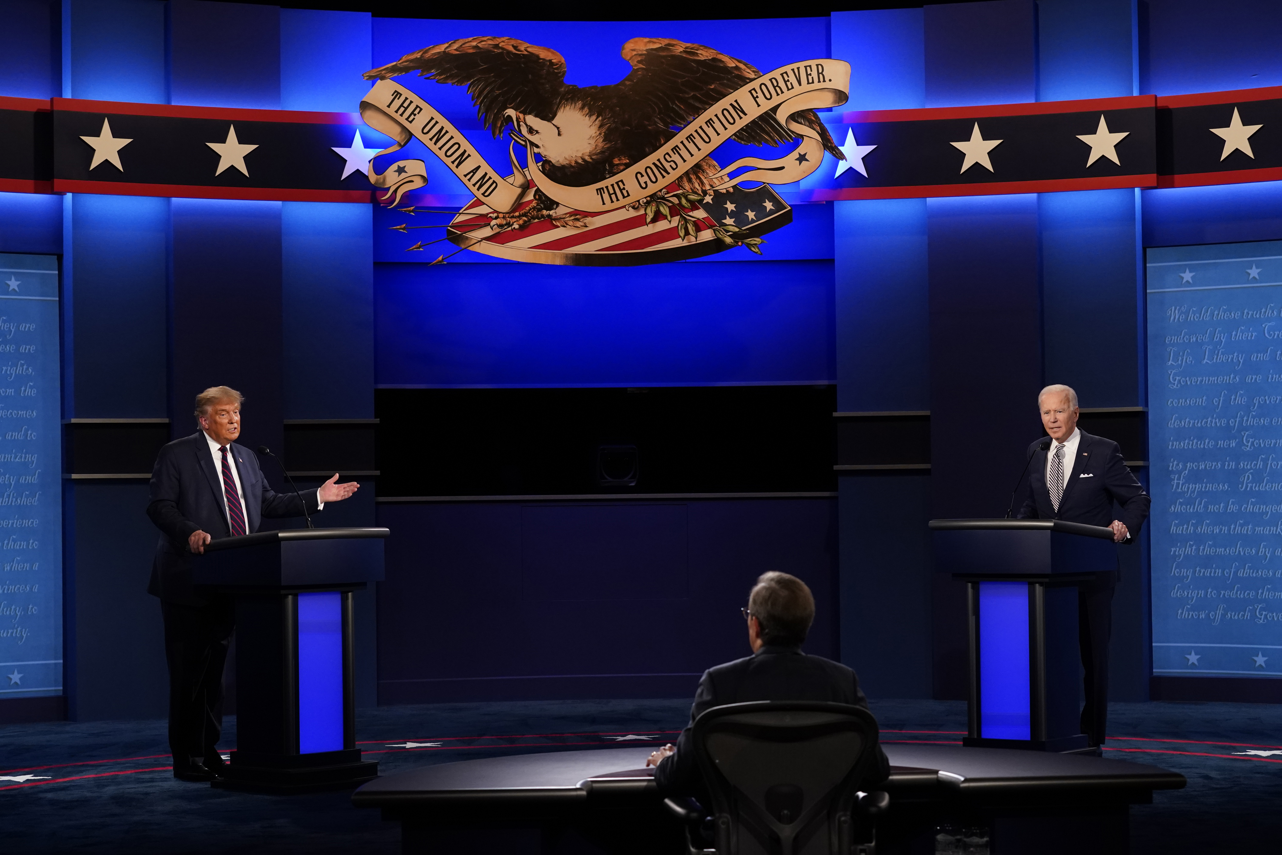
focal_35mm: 72
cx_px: 641
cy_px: 428
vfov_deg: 18.9
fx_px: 2564
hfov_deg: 28.1
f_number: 4.5
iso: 3200
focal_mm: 72
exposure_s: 1/250
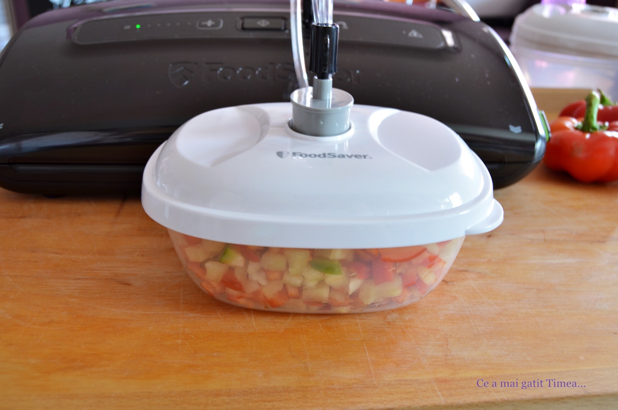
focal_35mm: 33
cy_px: 205
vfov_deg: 39.8
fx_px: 565
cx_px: 309
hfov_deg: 57.3
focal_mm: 22
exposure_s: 1/4
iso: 200
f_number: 5.6
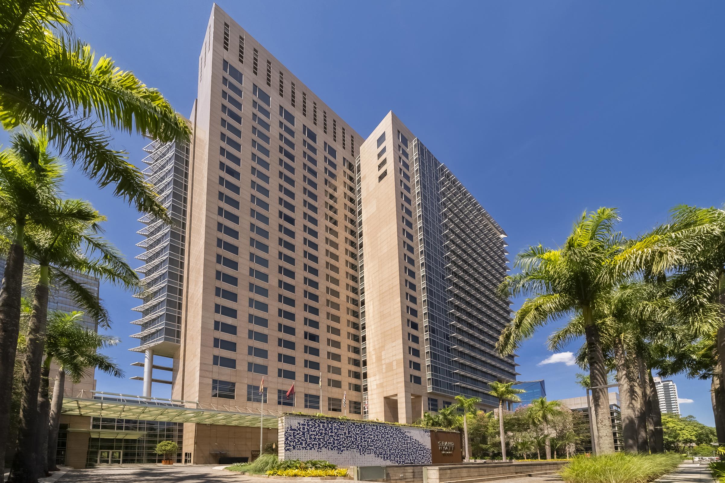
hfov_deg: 112.6
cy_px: 242
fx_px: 242
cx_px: 362
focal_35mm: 12
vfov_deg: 90.0
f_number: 16
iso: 200
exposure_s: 1/2000
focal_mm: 12
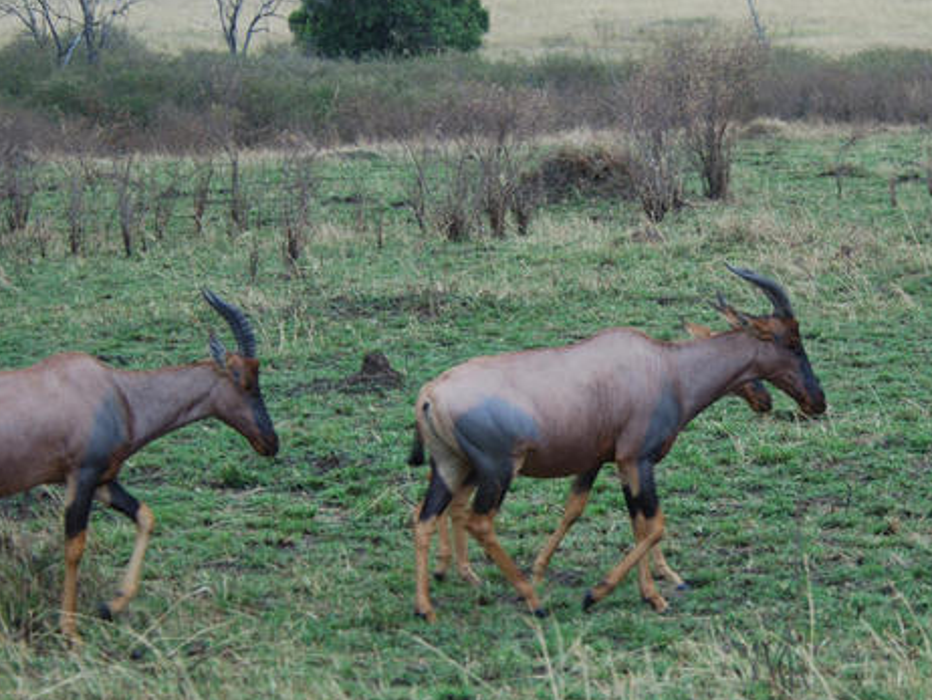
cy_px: 343
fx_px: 5003
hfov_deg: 10.6
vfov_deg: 8.0
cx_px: 674
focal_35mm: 186
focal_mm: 85
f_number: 4.8
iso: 180
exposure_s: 1/100
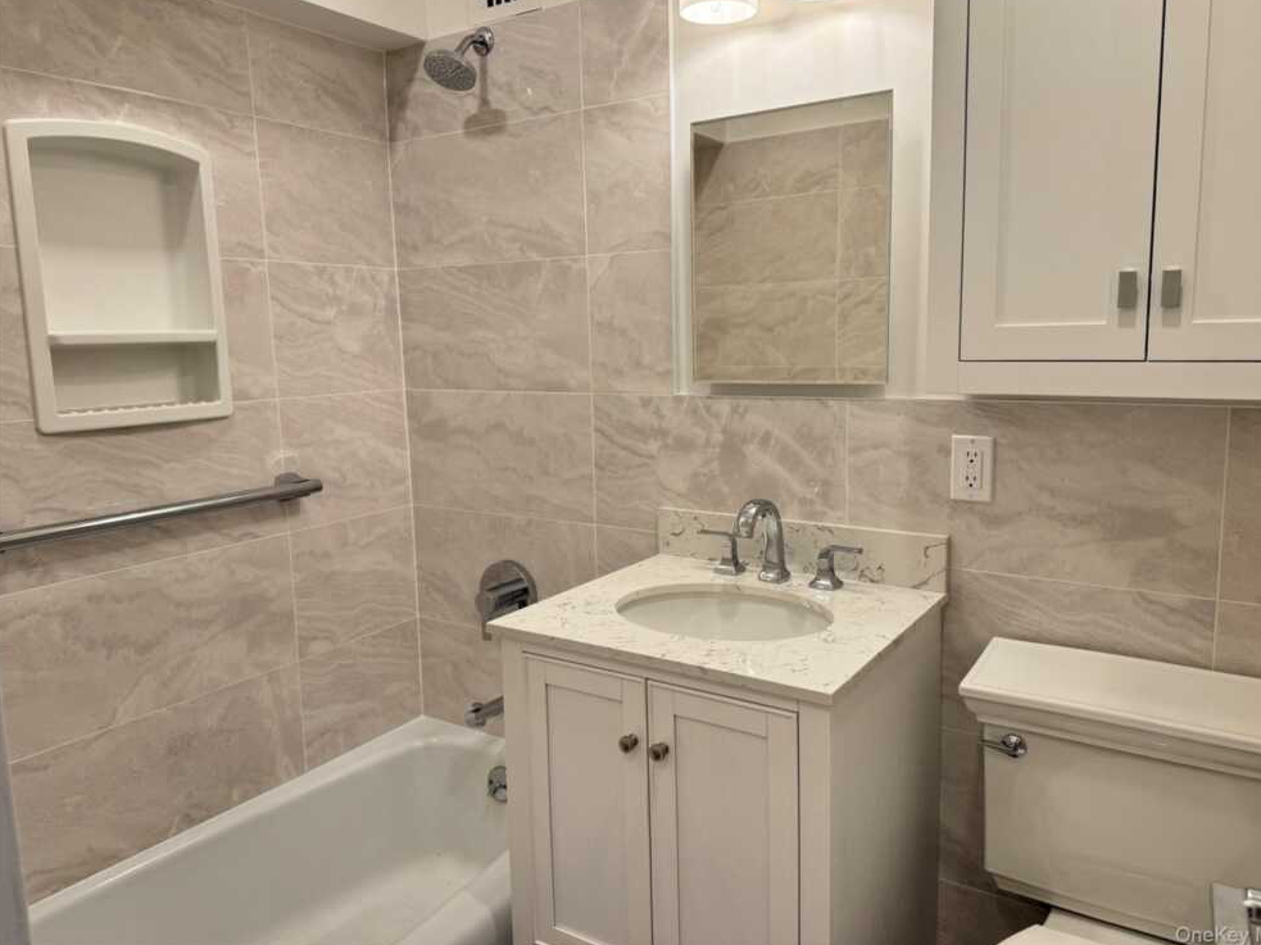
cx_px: 649
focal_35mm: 25
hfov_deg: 69.4
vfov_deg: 54.9
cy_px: 458
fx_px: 911
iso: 125
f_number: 1.78
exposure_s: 1/120
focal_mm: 6.76
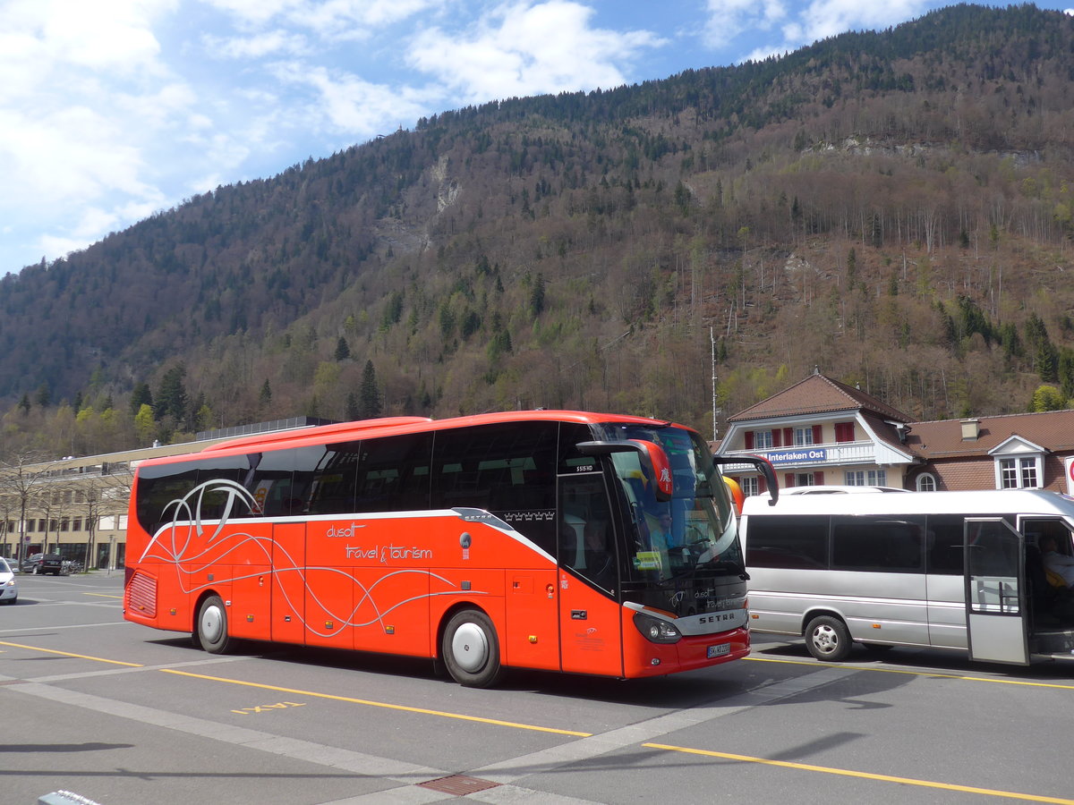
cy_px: 402
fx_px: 900
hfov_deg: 61.7
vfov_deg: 48.2
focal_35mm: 29
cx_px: 537
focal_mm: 6
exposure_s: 1/1300
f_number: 2.8
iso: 80
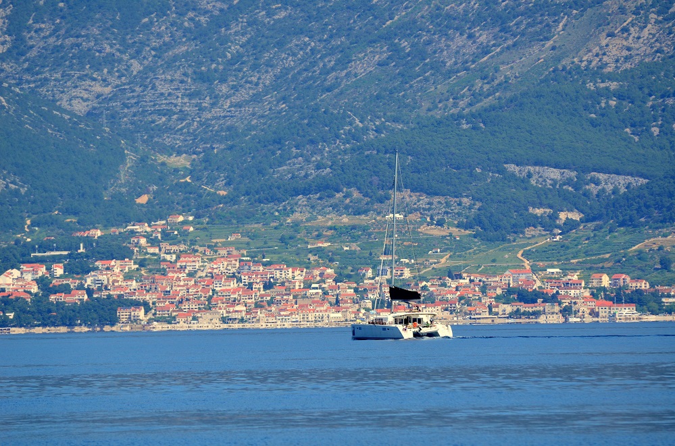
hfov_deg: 6.6
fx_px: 5892
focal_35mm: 315
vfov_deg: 4.3
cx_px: 338
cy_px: 223
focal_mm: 210
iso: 400
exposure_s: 1/2000
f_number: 5.3
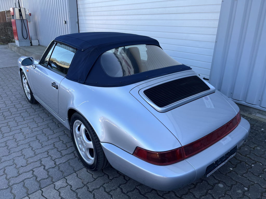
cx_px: 133
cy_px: 100
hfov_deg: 67.3
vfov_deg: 53.1
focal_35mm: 26
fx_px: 200
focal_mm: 5.1
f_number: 1.6
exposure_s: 1/513
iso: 50
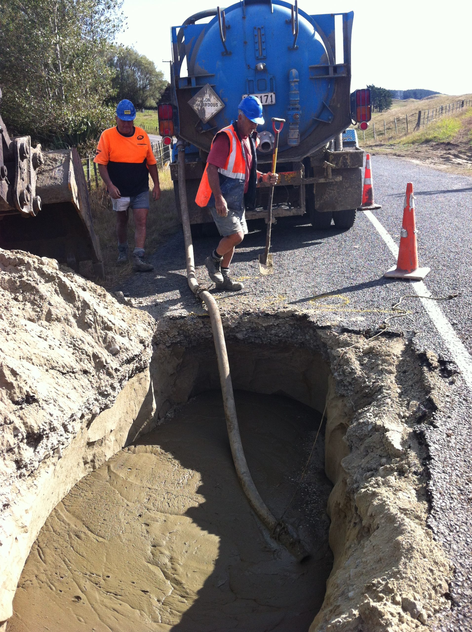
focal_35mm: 35
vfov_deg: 52.7
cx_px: 236
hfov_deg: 40.6
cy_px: 316
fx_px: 638
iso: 80
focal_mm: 3.85
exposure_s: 1/580
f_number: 2.8
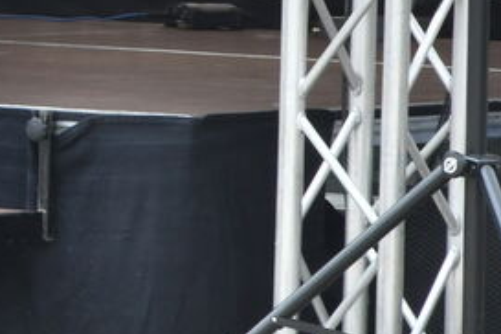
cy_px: -286
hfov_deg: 1.8
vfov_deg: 1.2
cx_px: -468
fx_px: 15599
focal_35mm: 1121
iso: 400
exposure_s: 1/125
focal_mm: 170
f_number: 13
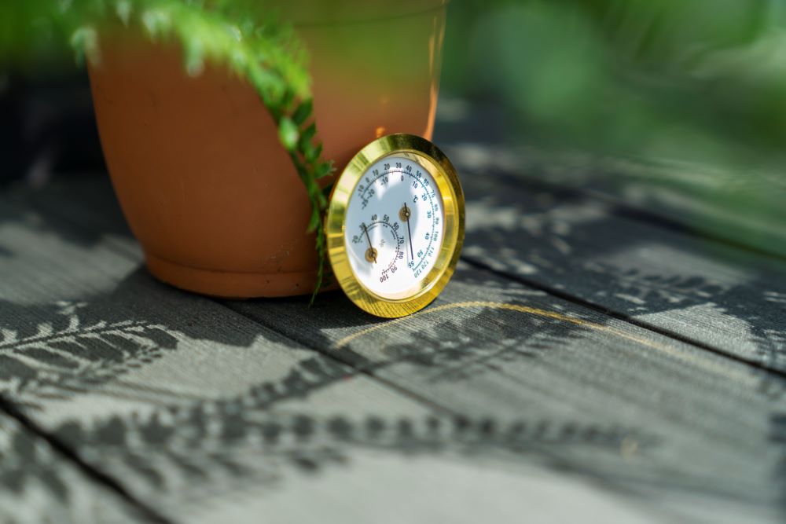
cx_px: 393
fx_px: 1354
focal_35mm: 62
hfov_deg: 32.4
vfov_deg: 21.9
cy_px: 262
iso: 50
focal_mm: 62
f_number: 2.8
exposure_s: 1/200
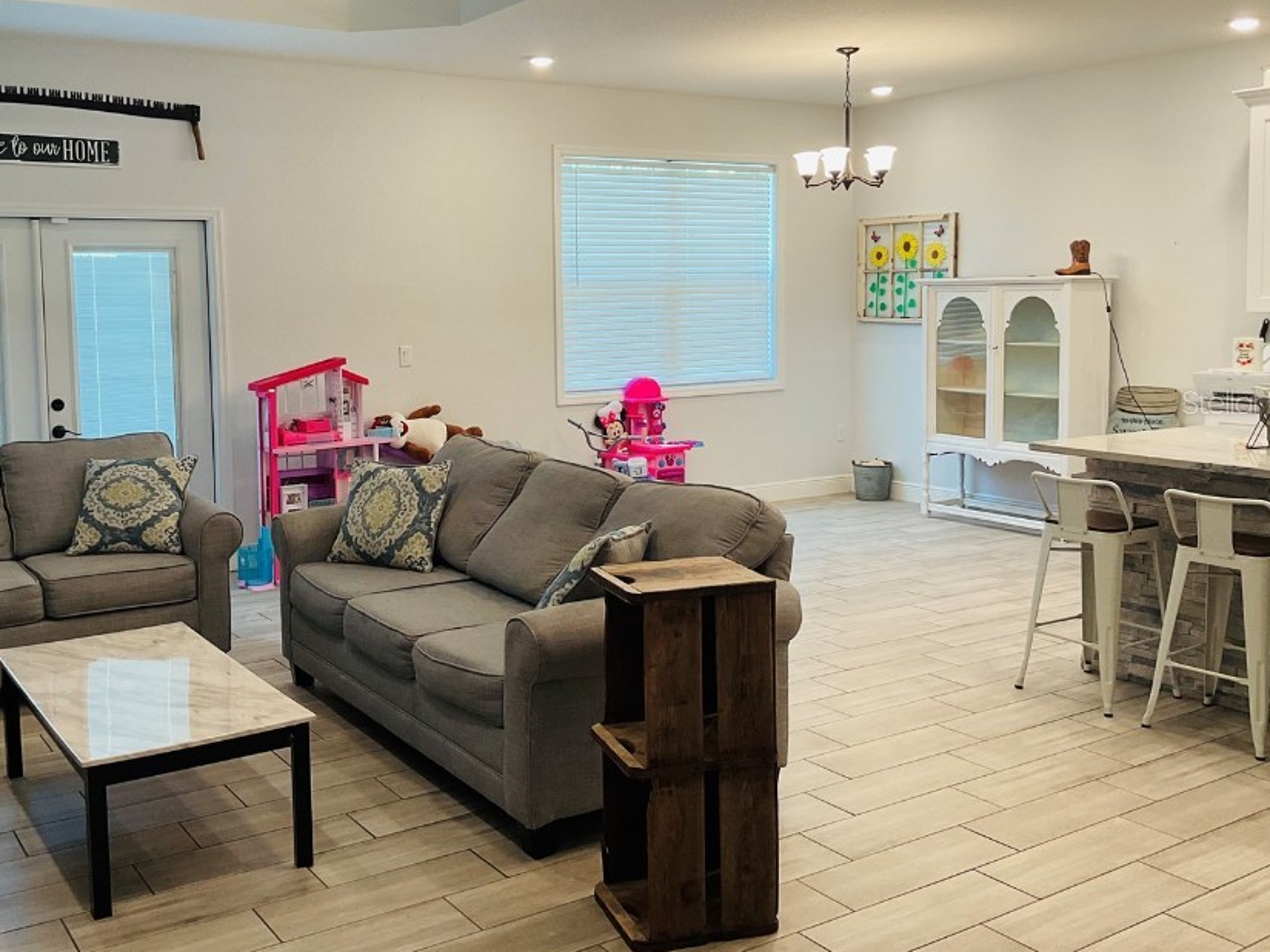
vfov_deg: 39.6
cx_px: 539
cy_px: 401
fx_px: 1321
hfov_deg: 51.2
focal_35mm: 36
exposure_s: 1/60
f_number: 1.8
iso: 50
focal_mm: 3
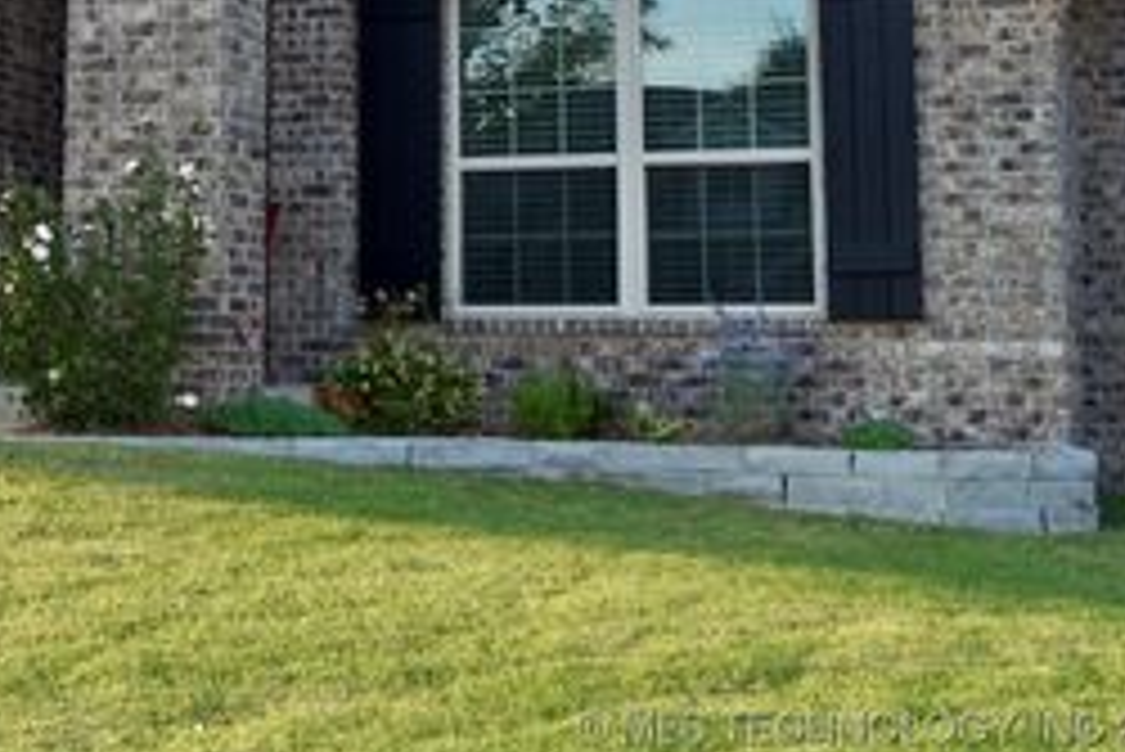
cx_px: 94
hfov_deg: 26.0
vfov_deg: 17.8
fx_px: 2345
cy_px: 20
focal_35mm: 75
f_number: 6.3
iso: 100
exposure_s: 1/160
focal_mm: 25
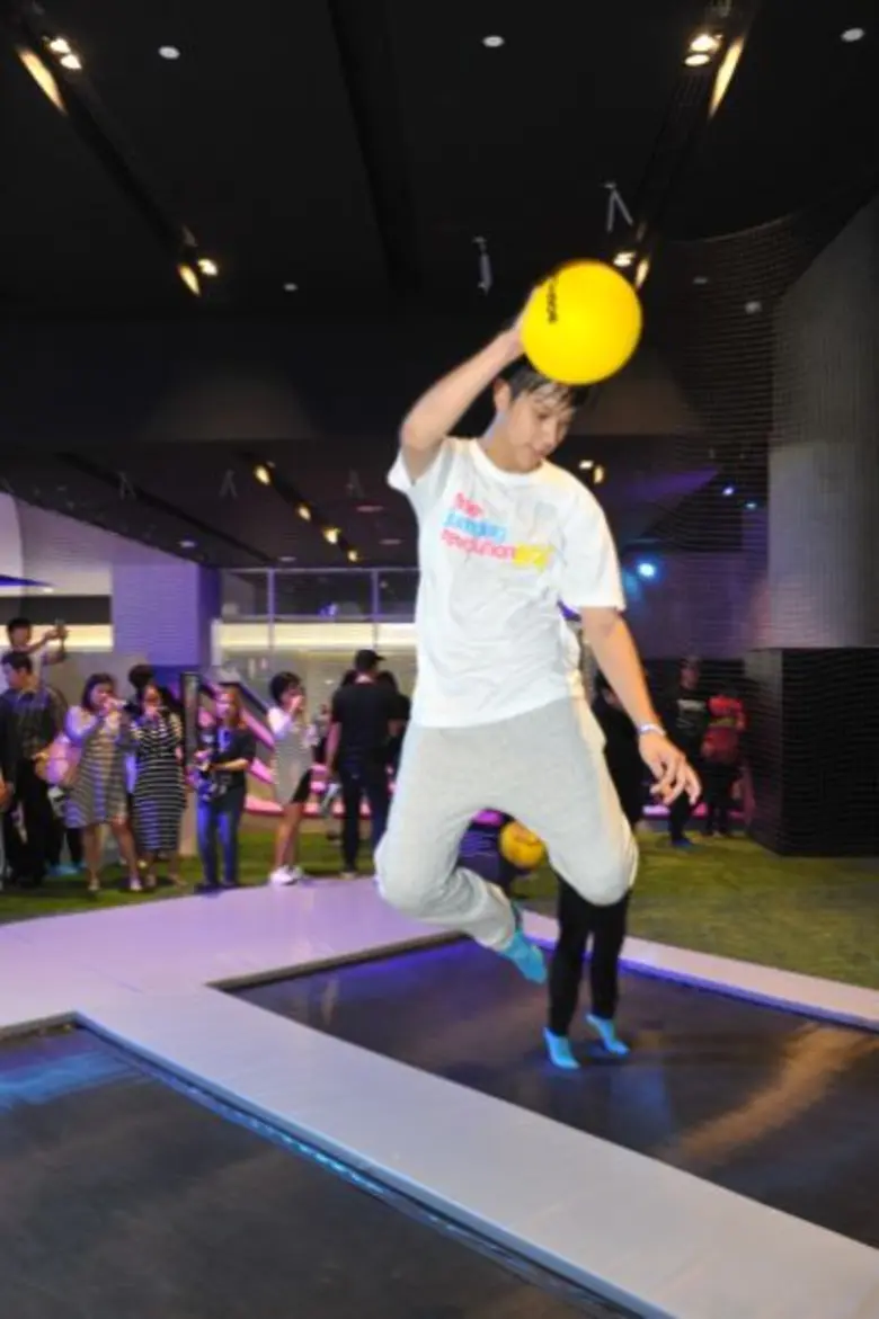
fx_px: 1173
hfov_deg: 41.1
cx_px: 440
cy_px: 660
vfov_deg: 58.7
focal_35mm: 32
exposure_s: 1/125
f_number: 4
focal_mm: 32
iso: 3200
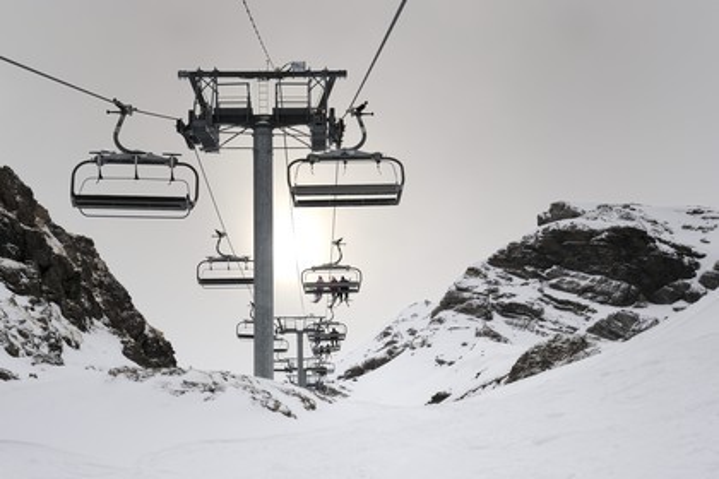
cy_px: 240
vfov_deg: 19.5
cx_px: 360
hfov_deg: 28.8
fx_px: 1398
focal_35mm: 70
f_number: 14
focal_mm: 70
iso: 400
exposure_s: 1/640
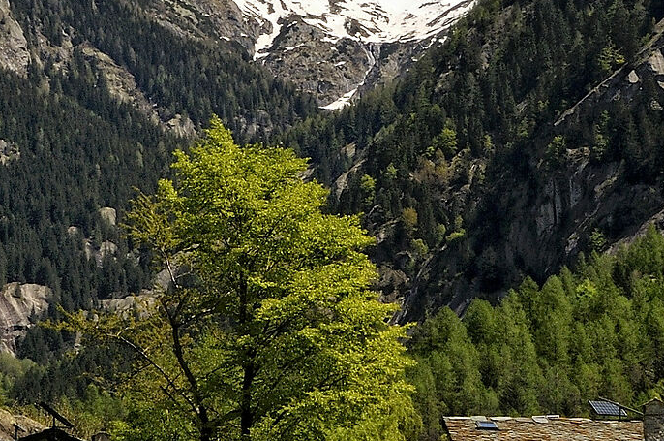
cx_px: 304
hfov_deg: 16.3
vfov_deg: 10.8
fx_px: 2320
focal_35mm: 126
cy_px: 146
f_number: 16
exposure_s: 1/160
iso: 200
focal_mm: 24
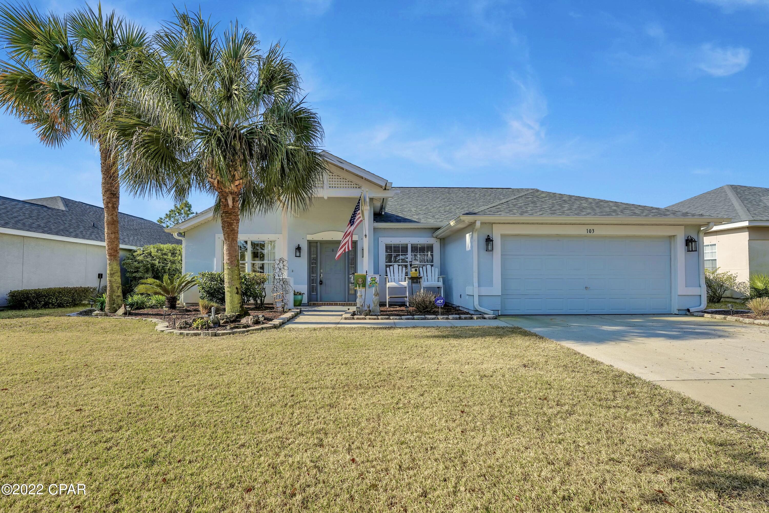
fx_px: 333
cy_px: 256
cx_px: 384
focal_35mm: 16
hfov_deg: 98.2
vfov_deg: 75.1
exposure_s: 1/250
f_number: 7.1
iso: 50
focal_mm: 15.6
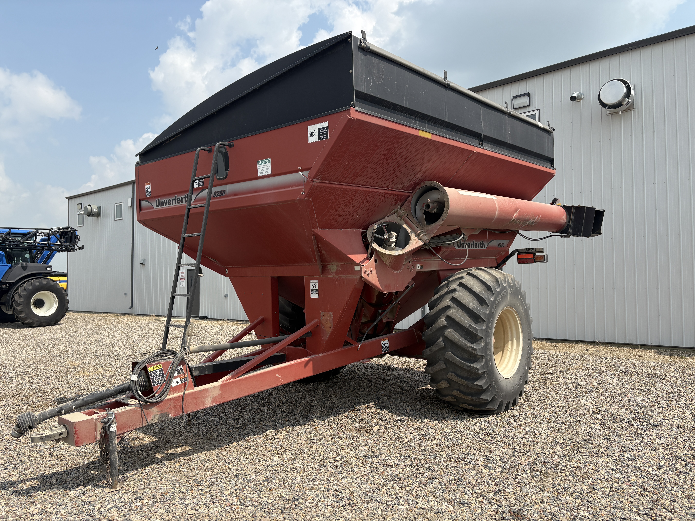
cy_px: 260
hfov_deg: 67.3
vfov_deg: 53.1
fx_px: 522
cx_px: 348
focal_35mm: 26
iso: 50
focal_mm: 5.96
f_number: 1.6
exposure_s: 1/3831
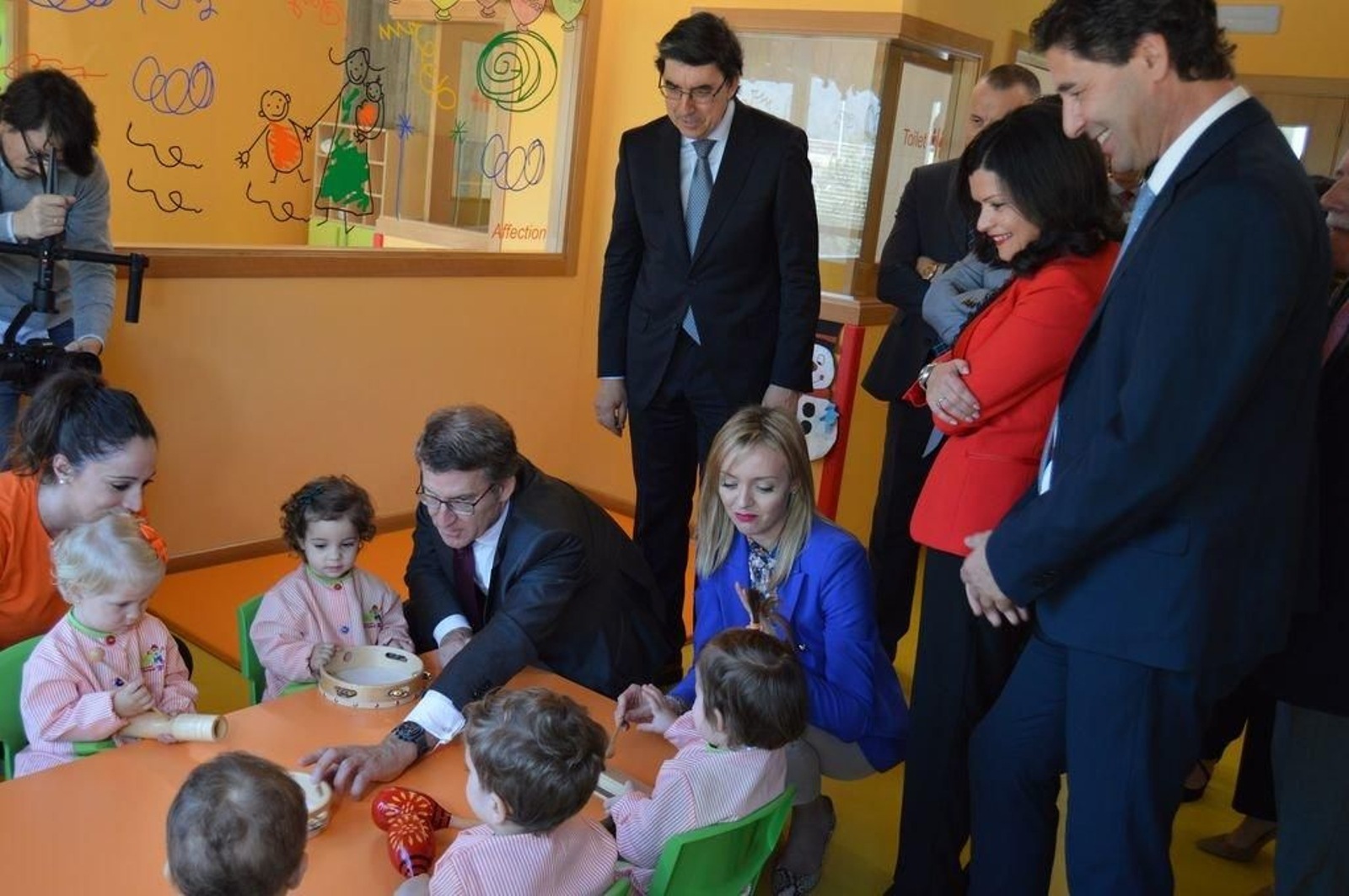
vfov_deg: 39.9
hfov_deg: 57.3
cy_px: 448
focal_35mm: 33
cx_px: 674
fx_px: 1235
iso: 400
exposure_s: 1/60
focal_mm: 22
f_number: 3.5
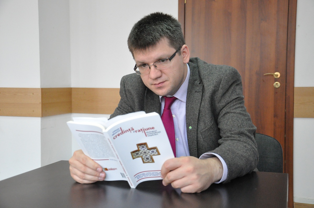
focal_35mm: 48
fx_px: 418
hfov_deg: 41.2
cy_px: 104
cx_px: 157
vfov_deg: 28.0
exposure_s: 1/160
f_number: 6.3
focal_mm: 32
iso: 3200
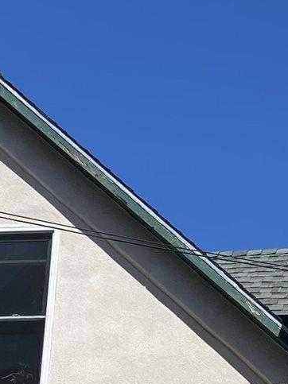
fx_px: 1376
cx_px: 329
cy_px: 445
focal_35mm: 124
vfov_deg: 15.4
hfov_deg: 11.7
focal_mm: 4.25
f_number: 1.8
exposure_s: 1/4608
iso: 32
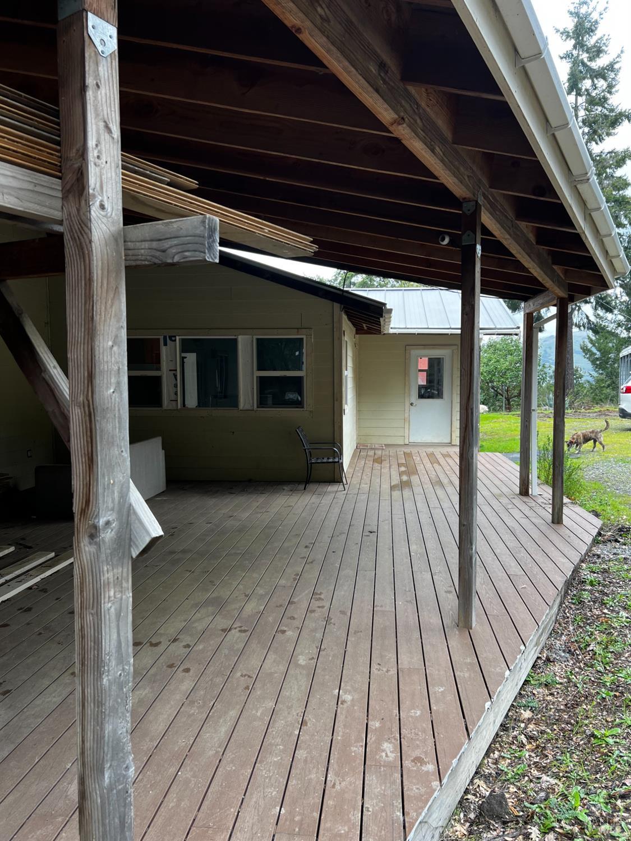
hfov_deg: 53.1
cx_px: 316
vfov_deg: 67.3
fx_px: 632
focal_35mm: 26
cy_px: 420
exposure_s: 1/337
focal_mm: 5.7
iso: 50
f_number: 1.5
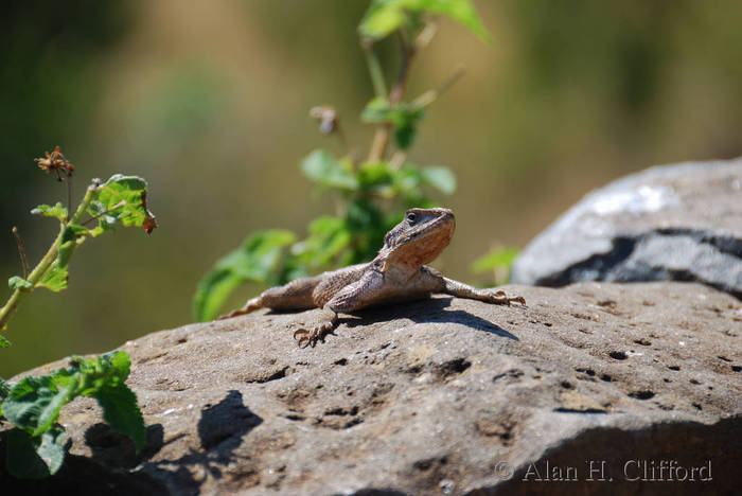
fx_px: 6188
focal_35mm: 300
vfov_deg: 4.6
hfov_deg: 6.9
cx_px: 371
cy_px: 248
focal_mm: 200
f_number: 5.6
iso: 100
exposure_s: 1/250
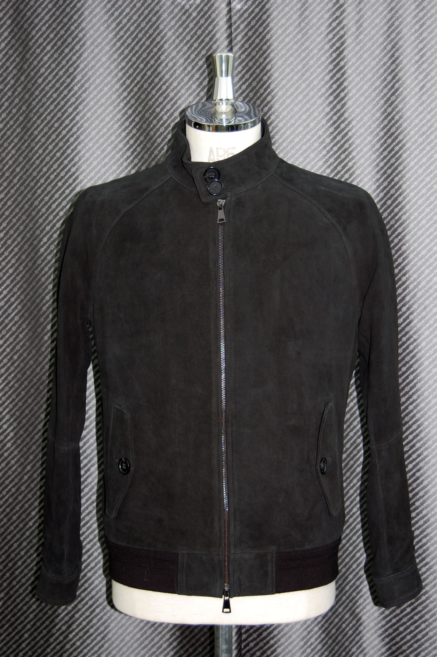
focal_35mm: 52
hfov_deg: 25.7
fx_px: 958
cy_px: 328
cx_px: 218
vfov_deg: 37.9
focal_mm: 35
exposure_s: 1/60
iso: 400
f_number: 4.8
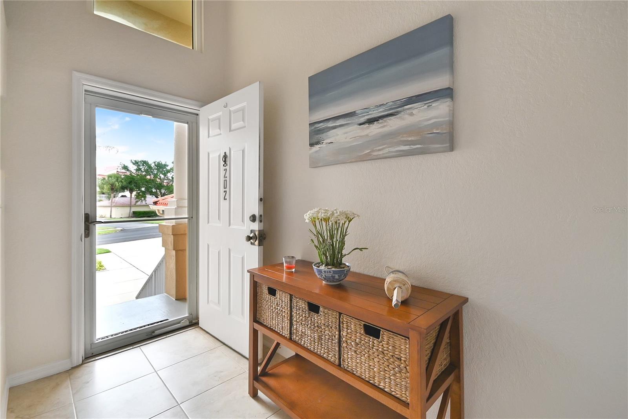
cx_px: 314
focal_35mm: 15
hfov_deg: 100.4
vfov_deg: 77.3
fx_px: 262
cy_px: 210
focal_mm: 10
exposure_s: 1/320
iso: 1000
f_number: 9
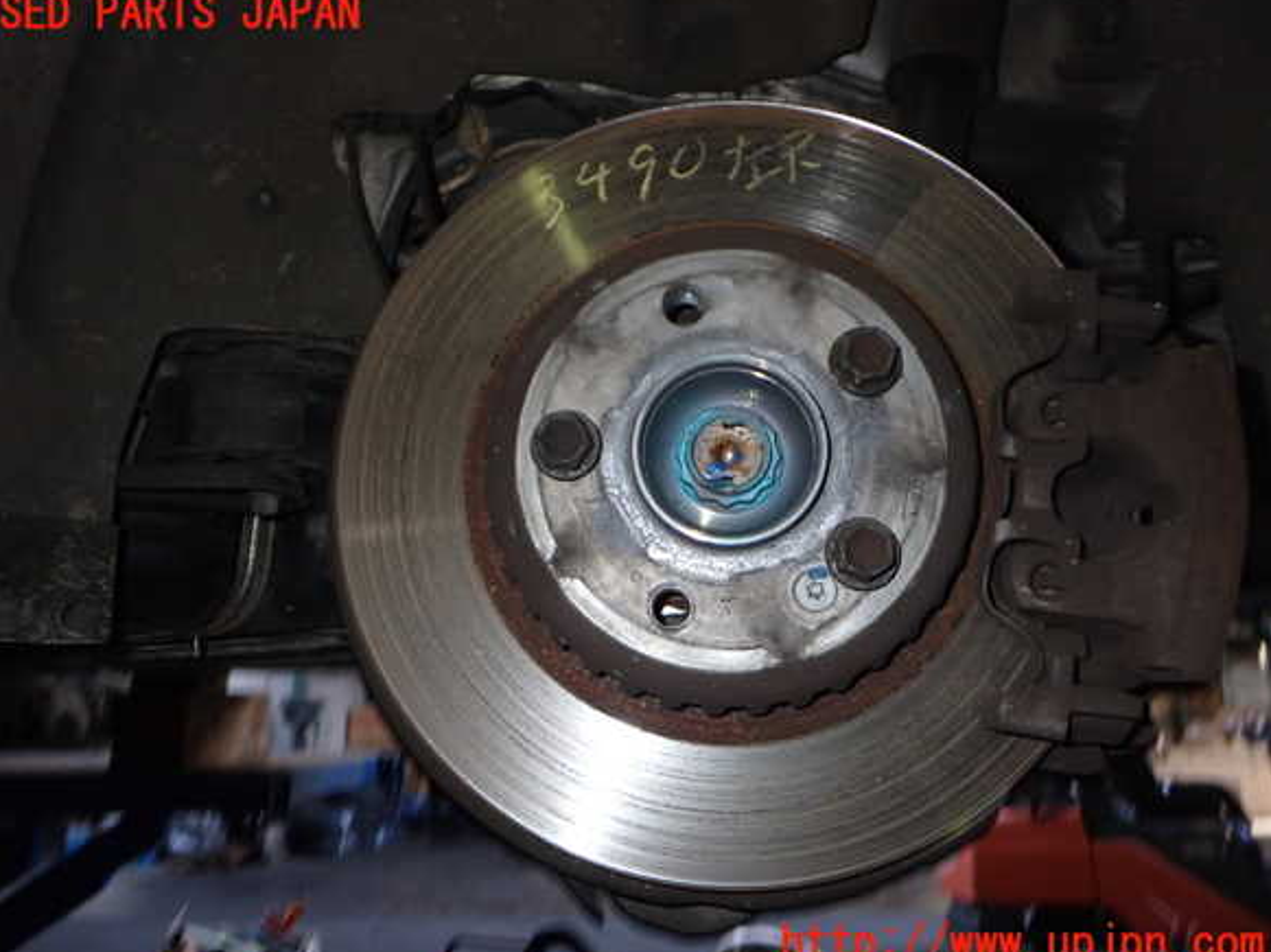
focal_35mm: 31
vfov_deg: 45.4
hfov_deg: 58.4
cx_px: 619
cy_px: 479
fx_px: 1138
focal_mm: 5.4
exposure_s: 1/30
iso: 320
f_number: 6.3
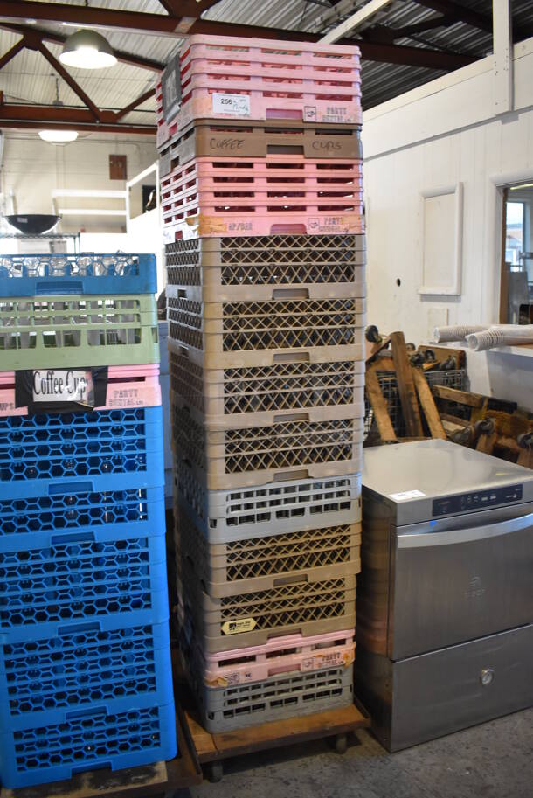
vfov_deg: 61.9
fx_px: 665
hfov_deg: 43.7
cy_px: 399
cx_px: 266
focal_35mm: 30
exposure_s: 1/125
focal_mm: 20
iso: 1100
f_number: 3.8
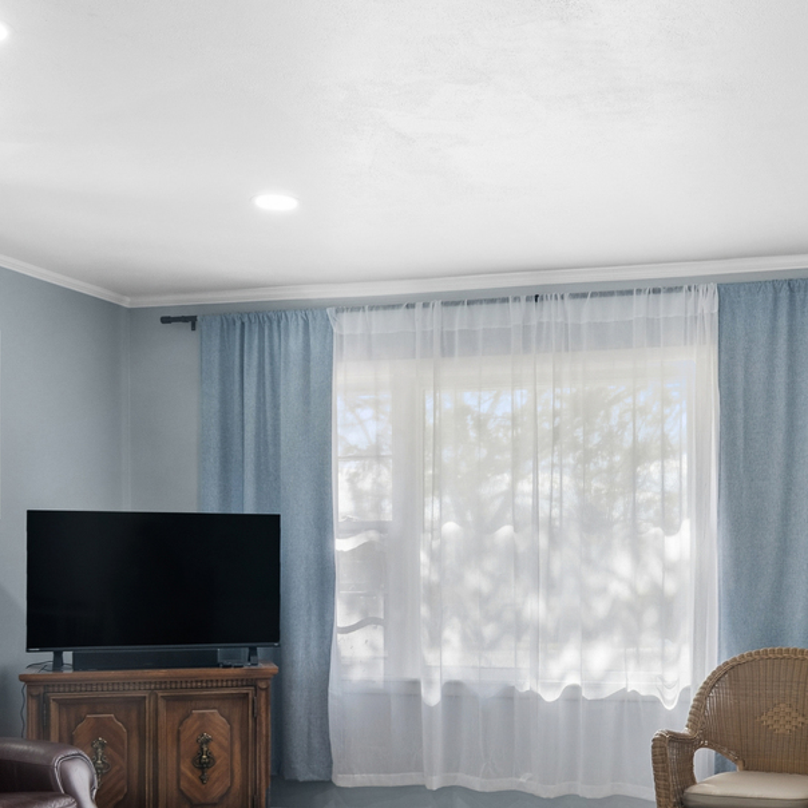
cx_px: 627
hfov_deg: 39.6
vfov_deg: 39.7
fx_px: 1083
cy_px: 618
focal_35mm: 41
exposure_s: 1/13
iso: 200
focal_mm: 12
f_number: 8
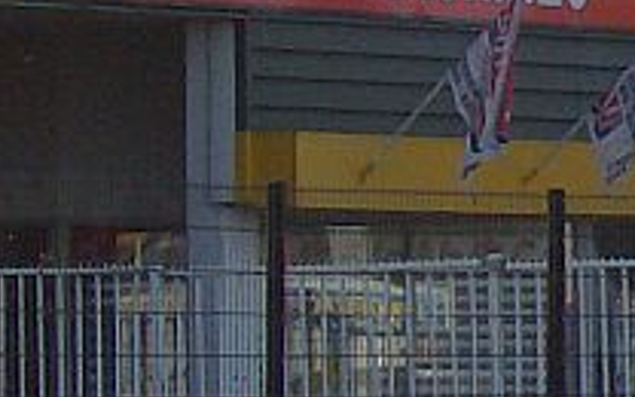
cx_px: 1246
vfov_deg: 2.5
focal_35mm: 520
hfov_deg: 4.0
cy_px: -72
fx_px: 8999
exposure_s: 1/352
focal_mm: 16.6
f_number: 4.6
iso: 100
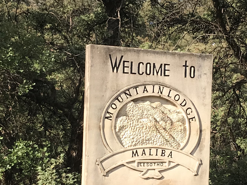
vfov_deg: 17.3
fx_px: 607
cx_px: 160
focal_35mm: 85
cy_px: 128
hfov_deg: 22.9
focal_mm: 3.99
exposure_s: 1/1114
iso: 20
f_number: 1.8
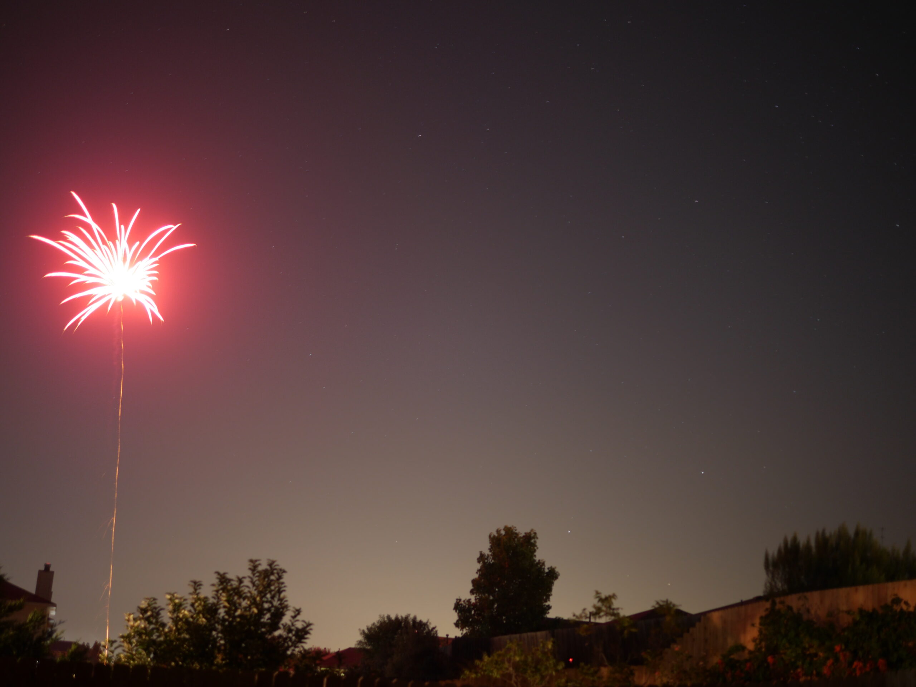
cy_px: 344
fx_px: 1323
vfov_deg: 29.1
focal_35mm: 50
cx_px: 458
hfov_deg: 38.2
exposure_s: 5
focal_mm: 25
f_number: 1.4
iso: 200
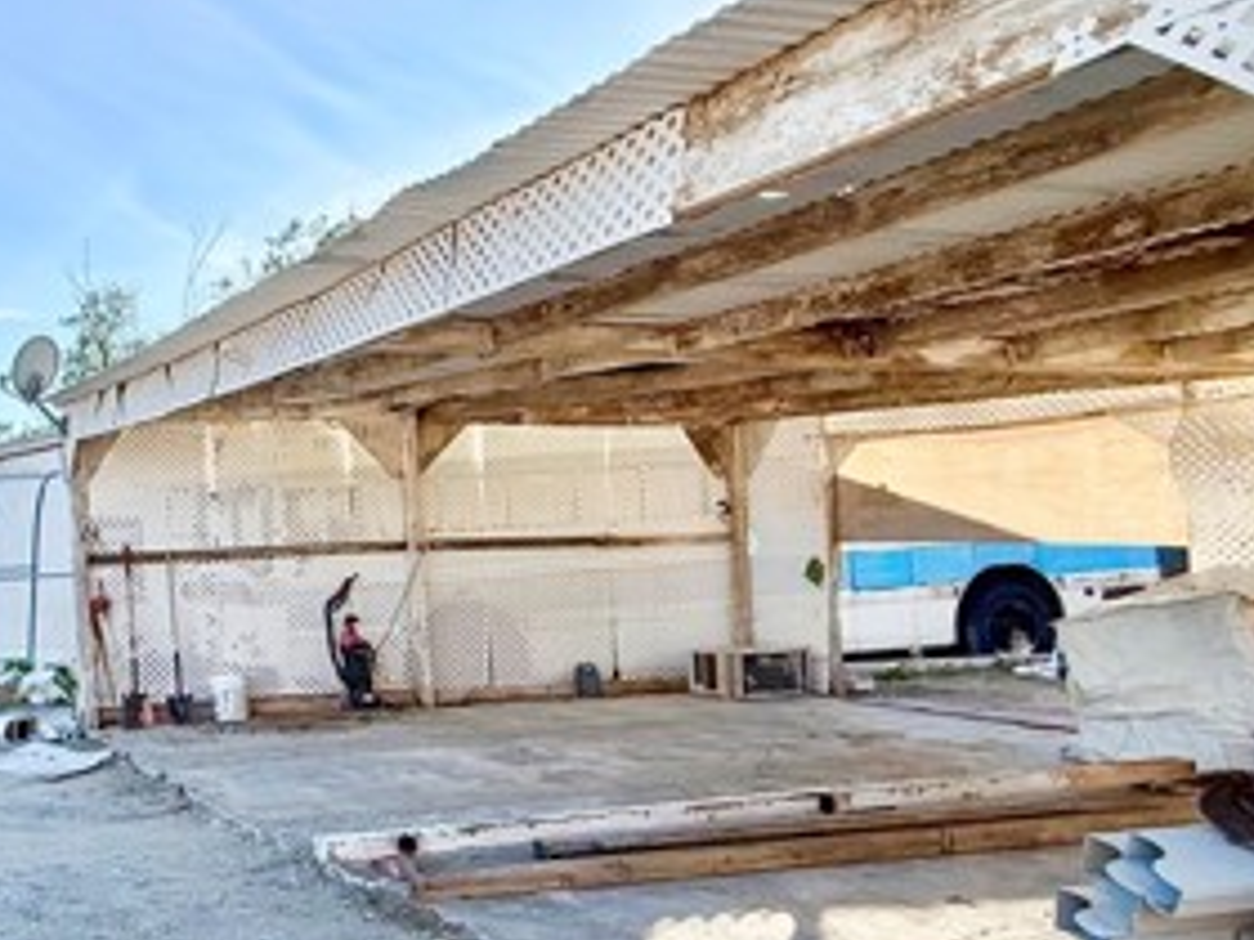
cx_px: -27
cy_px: 524
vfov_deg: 44.1
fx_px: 1159
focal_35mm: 32
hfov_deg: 46.5
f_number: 2.2
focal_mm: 2.22
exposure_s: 1/1189
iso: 50
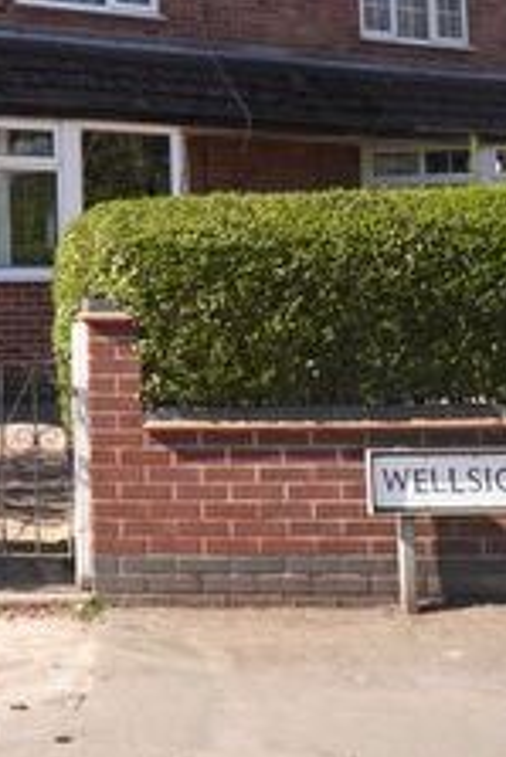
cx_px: -245
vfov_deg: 29.9
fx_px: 1389
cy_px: 180
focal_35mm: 66
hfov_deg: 18.4
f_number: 13
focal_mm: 14
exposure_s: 1/125
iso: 400
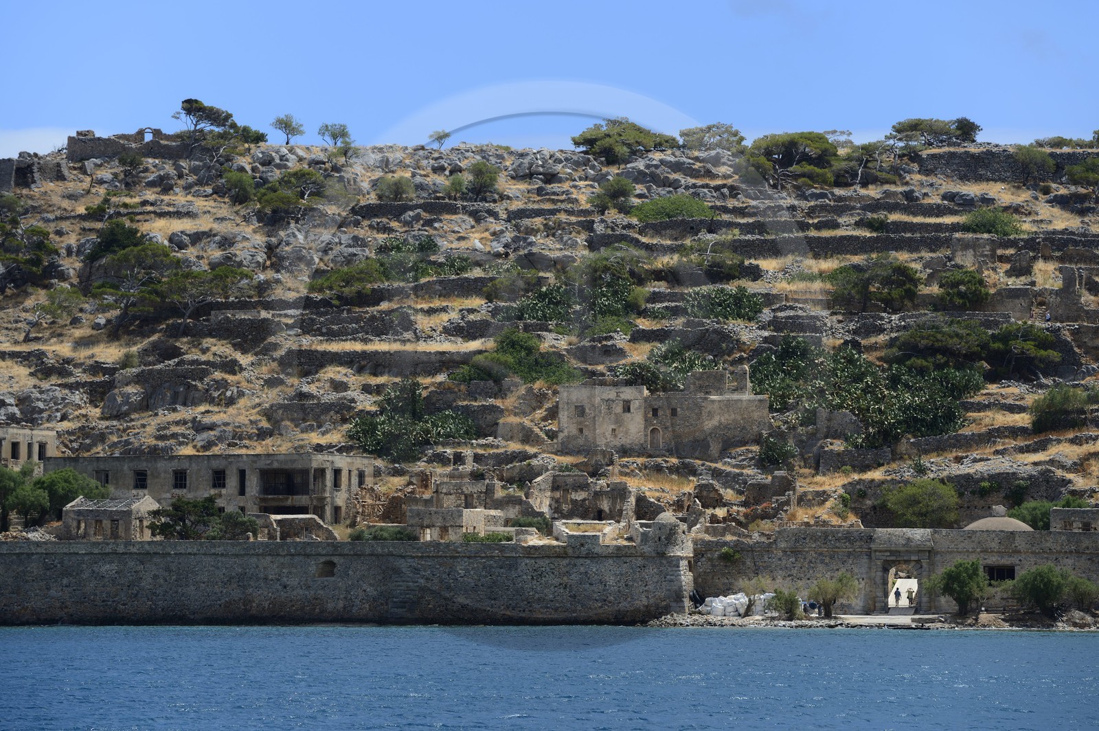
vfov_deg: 9.8
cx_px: 550
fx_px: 4270
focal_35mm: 140
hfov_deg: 14.7
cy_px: 366
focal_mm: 140
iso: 100
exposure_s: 1/400
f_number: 6.3
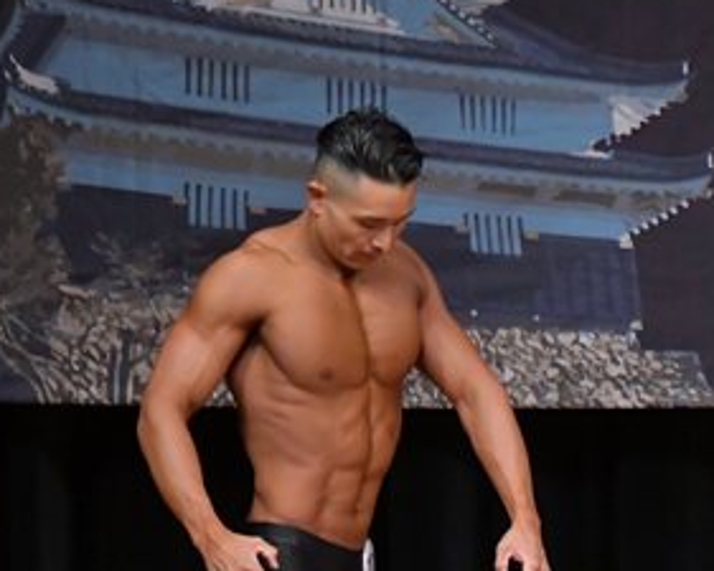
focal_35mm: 659
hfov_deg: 2.9
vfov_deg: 2.3
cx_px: 913
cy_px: 619
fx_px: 13931
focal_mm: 170
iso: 5000
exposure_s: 1/400
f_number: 5.6
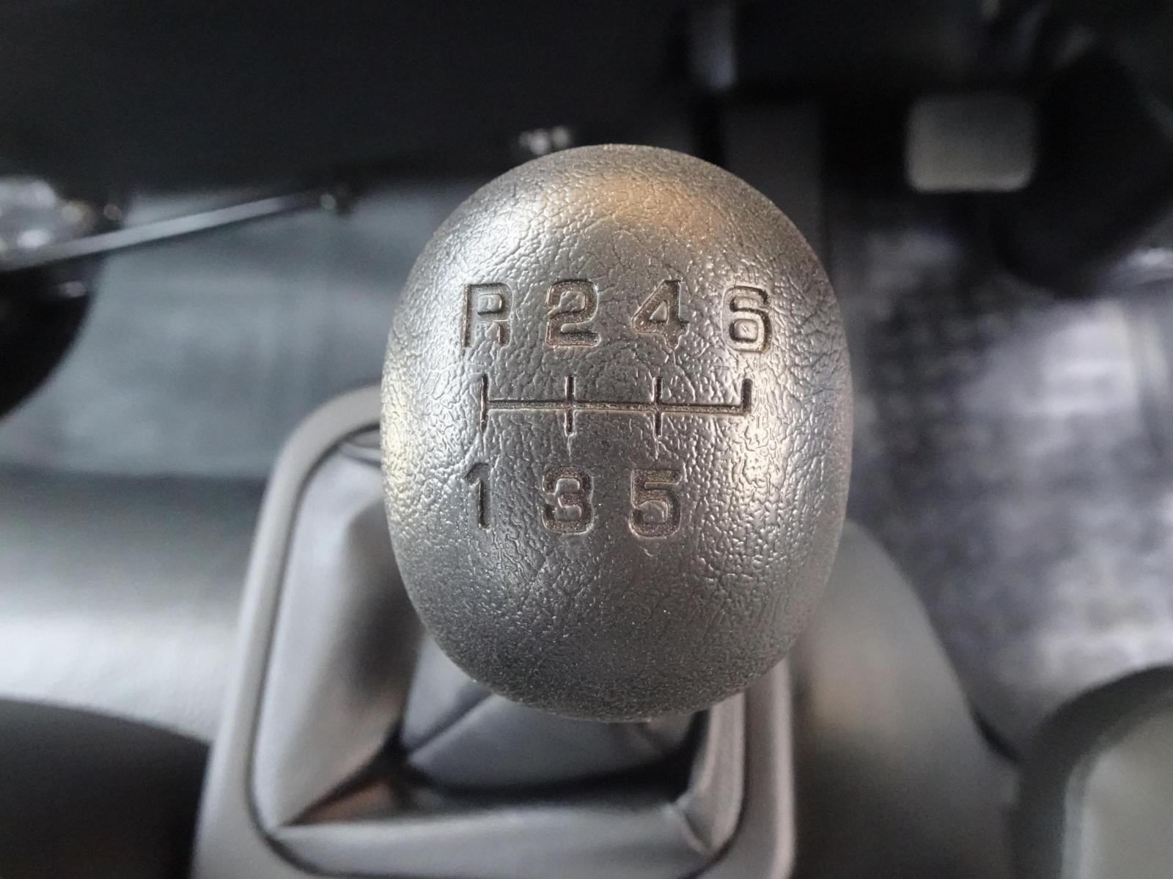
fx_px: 813
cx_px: 586
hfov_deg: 71.6
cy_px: 440
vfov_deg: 56.8
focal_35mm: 24
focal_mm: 4.25
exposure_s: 1/250
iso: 1600
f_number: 3.5
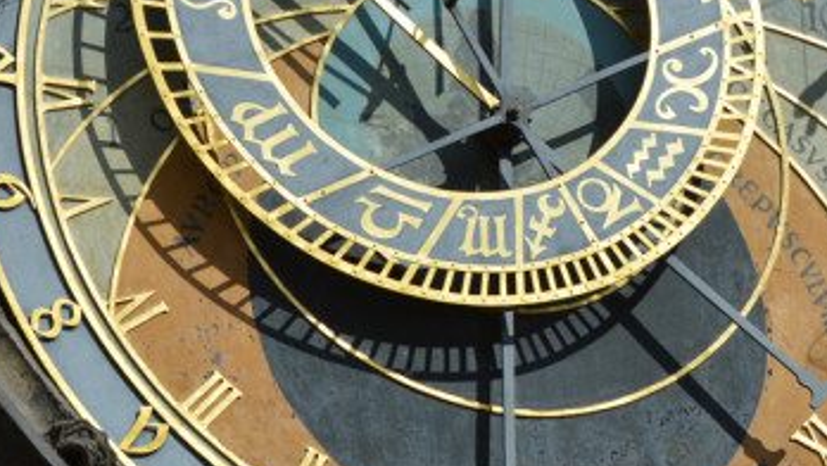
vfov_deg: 5.1
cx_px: 441
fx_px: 5199
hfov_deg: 9.1
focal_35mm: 237
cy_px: 100
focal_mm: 70
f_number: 9
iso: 100
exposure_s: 1/320
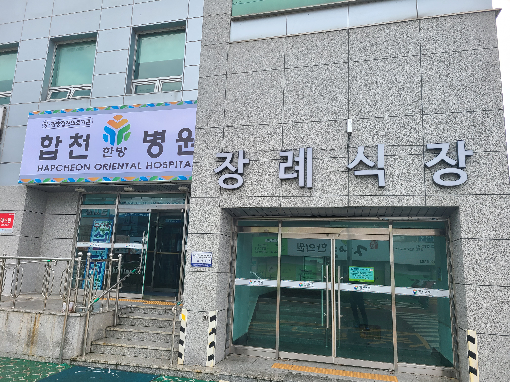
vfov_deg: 53.1
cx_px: 255
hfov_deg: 67.3
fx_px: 383
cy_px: 191
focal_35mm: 26
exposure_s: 1/528
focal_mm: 5.4
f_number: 1.8
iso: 40
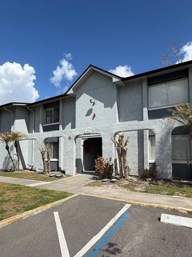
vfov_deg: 78.5
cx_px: 96
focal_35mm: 21
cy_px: 148
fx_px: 156
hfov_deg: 63.4
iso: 25
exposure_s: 1/770
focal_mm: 2.22
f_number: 2.2
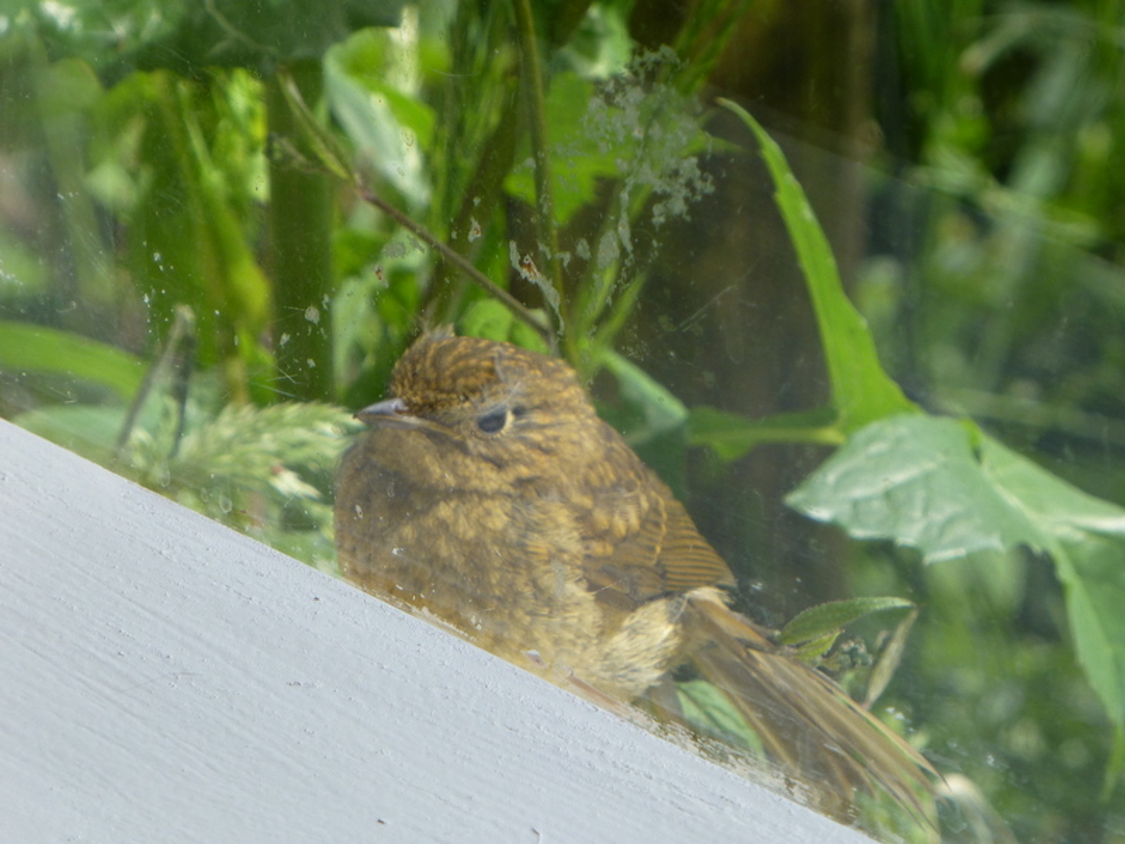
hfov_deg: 6.2
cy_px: 422
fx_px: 10335
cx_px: 562
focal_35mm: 318
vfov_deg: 4.7
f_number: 5.9
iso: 100
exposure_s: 1/160
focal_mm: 51.5
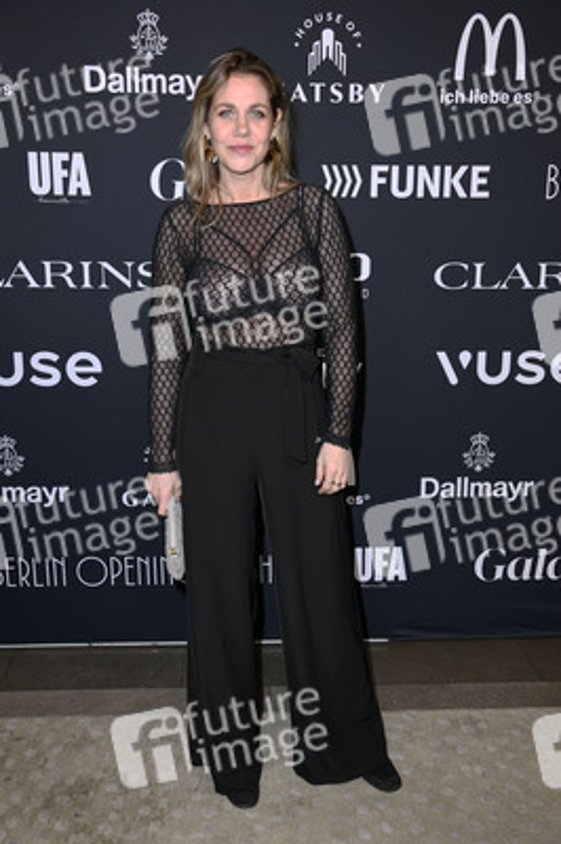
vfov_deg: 50.7
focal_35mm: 38
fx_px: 890
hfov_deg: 35.0
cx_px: 280
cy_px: 422
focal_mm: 38
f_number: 5.6
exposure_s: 1/250
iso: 500
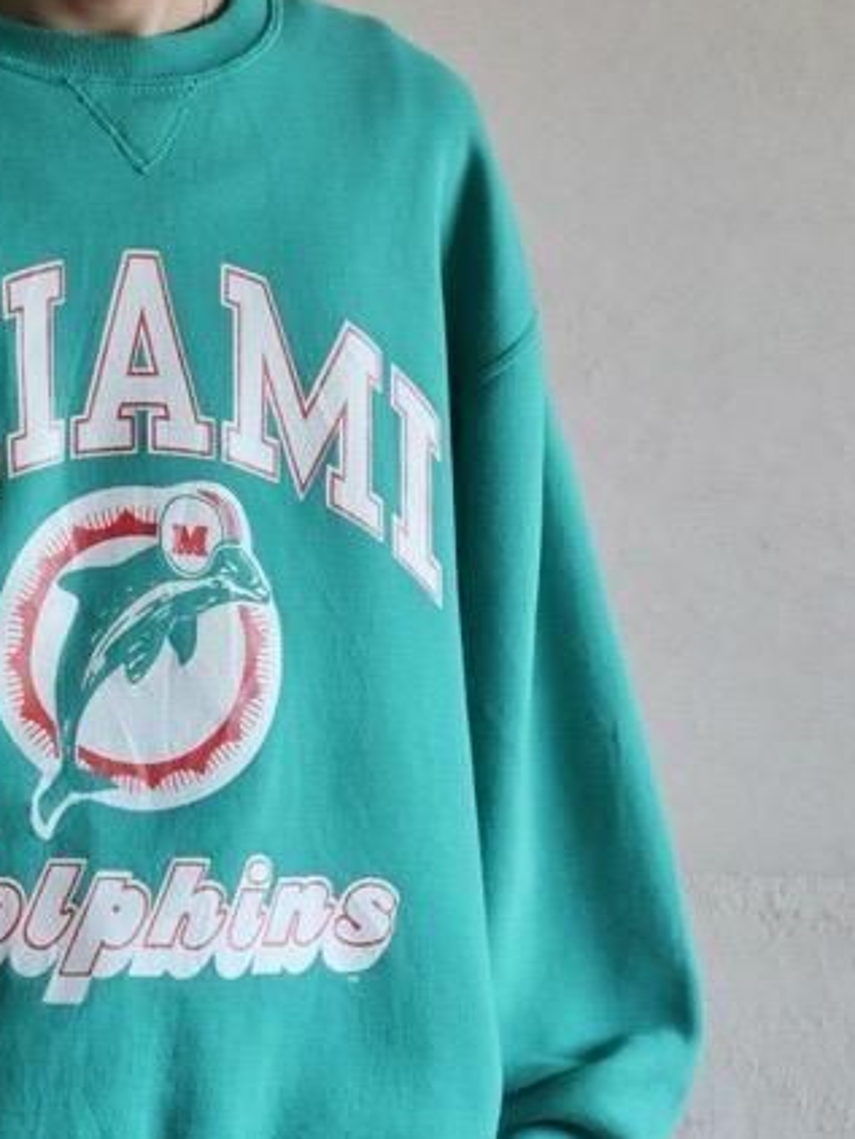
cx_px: 46
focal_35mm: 194
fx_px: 6383
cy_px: 835
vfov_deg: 10.2
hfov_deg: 7.6
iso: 1250
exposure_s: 1/125
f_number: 3.9
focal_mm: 48
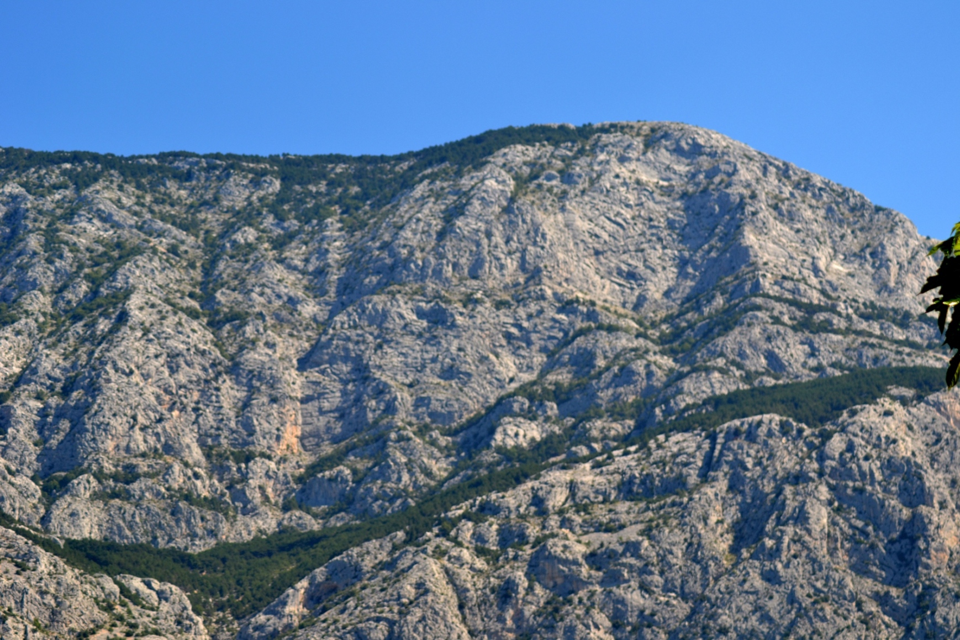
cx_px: 480
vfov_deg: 13.0
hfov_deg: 19.5
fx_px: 2800
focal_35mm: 105
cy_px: 320
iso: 140
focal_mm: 70
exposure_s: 1/500
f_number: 5.6
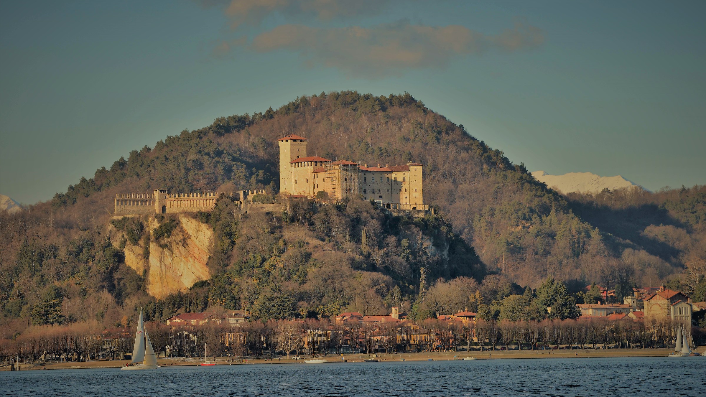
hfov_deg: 10.3
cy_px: 206
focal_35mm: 210
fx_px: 3931
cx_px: 353
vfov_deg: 5.8
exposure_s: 1/400
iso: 100
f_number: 7.1
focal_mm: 200
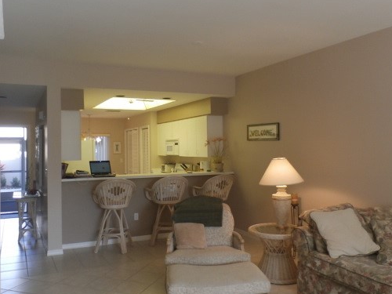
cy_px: 141
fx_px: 362
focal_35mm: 32
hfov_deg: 56.8
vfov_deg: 44.2
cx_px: 188
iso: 200
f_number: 3
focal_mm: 4.5
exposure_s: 1/50
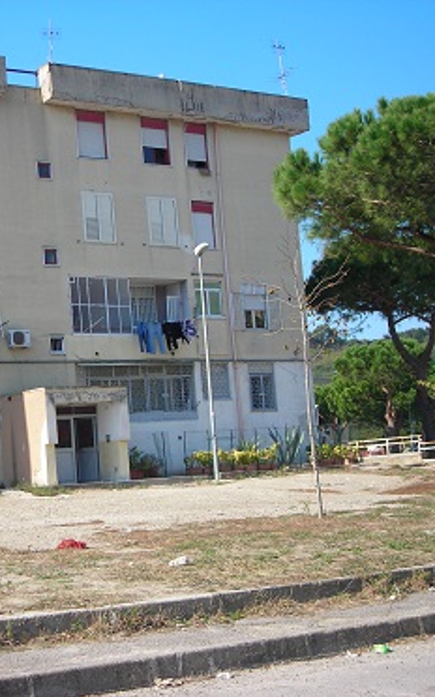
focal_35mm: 67
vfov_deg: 30.6
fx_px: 1273
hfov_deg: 19.1
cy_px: 349
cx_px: 52
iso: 50
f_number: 3.4
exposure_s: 1/370
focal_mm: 7.8
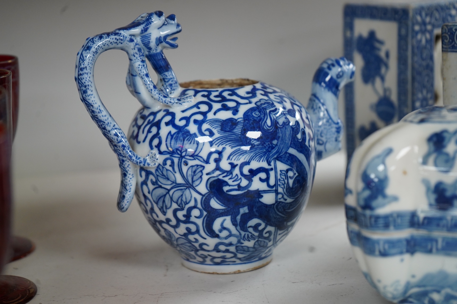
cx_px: 228
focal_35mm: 70
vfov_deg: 19.4
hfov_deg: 28.9
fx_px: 888
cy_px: 152
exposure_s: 1/160
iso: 2500
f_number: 5.6
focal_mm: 70
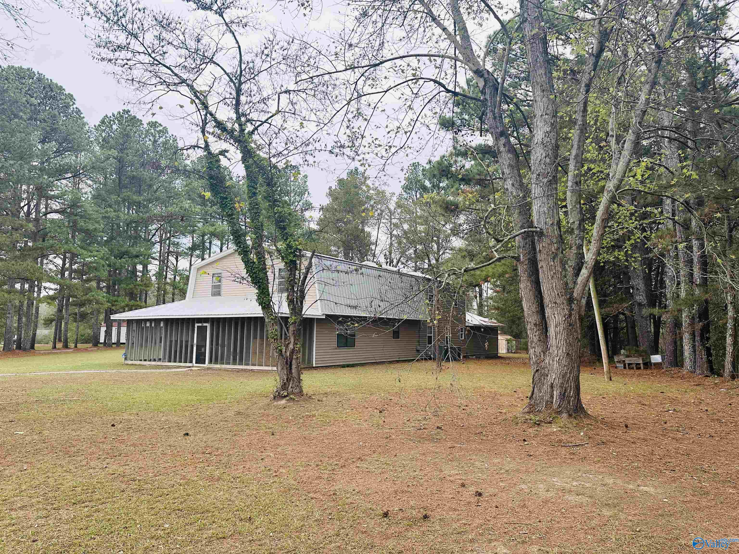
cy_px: 277
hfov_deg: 71.6
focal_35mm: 24
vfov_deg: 56.8
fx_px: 512
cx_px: 370
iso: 80
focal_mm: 6.86
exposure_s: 1/604
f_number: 1.78
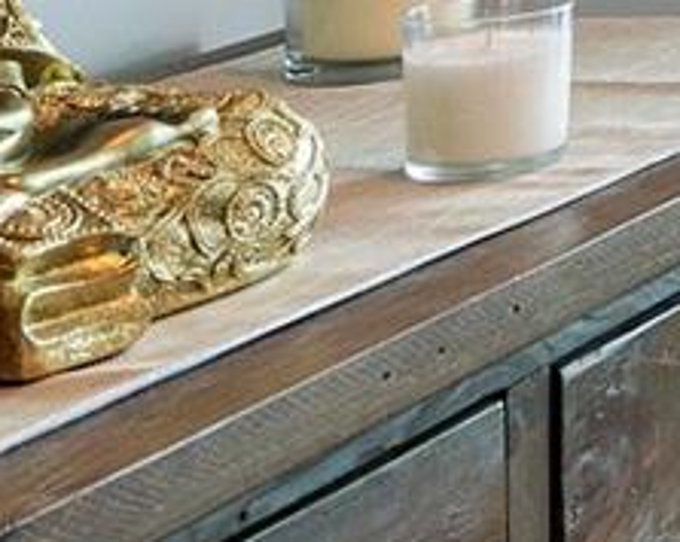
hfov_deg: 9.3
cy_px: -601
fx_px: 2775
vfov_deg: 10.2
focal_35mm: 138
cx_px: 2314
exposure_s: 1/60
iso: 250
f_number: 8
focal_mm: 16
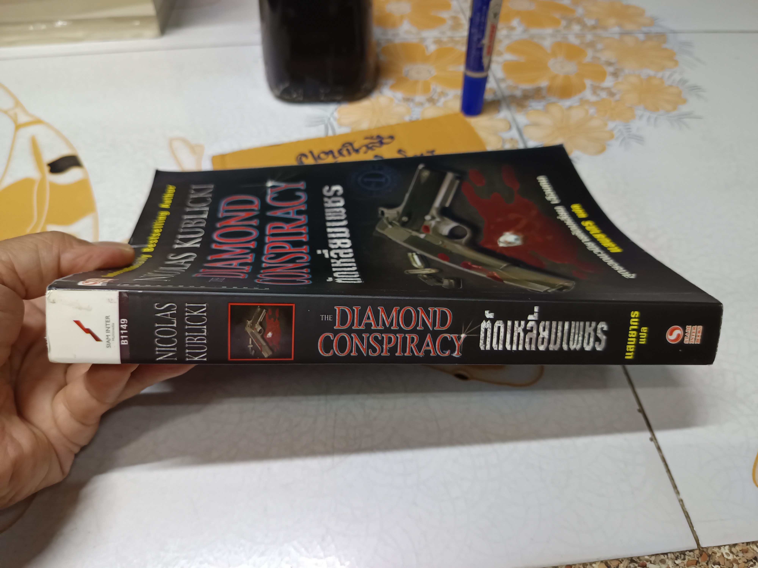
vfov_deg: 56.8
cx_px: 379
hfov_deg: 71.6
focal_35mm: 24
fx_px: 526
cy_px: 284
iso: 1228
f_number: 1.7
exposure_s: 1/33.3
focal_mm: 5.31
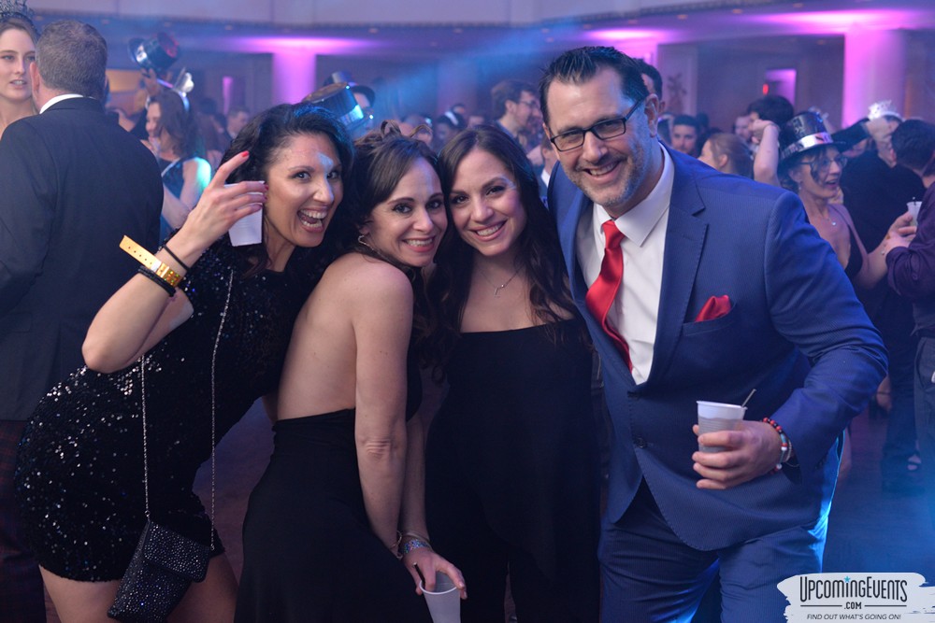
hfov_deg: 39.6
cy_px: 312
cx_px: 468
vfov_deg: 27.0
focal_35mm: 50
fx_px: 1299
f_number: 4.5
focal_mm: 50
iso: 2000
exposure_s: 1/80
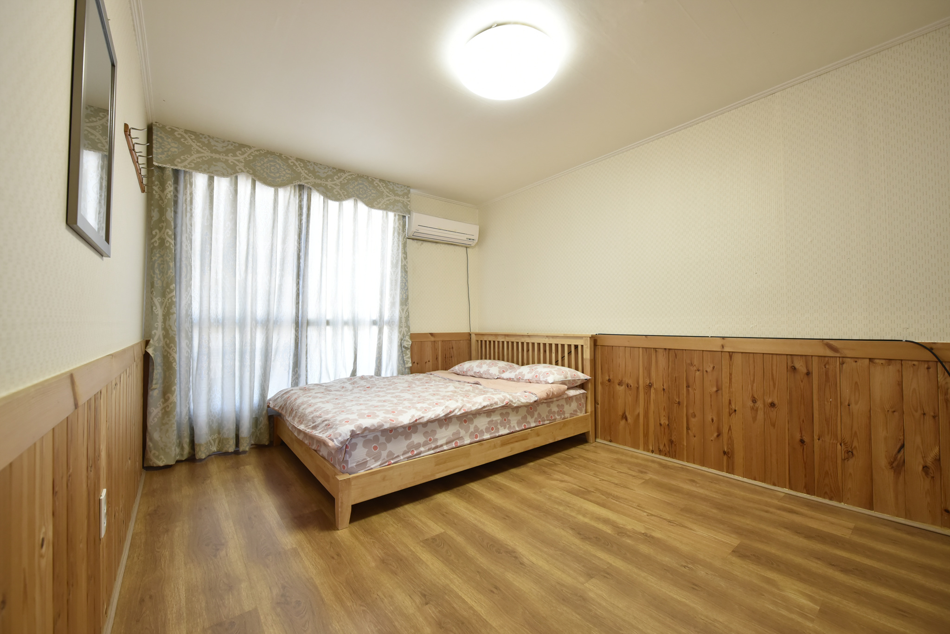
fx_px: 370
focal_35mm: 14
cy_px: 317
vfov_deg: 81.3
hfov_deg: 104.2
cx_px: 475
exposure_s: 1/45
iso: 1600
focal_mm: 14
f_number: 5.6
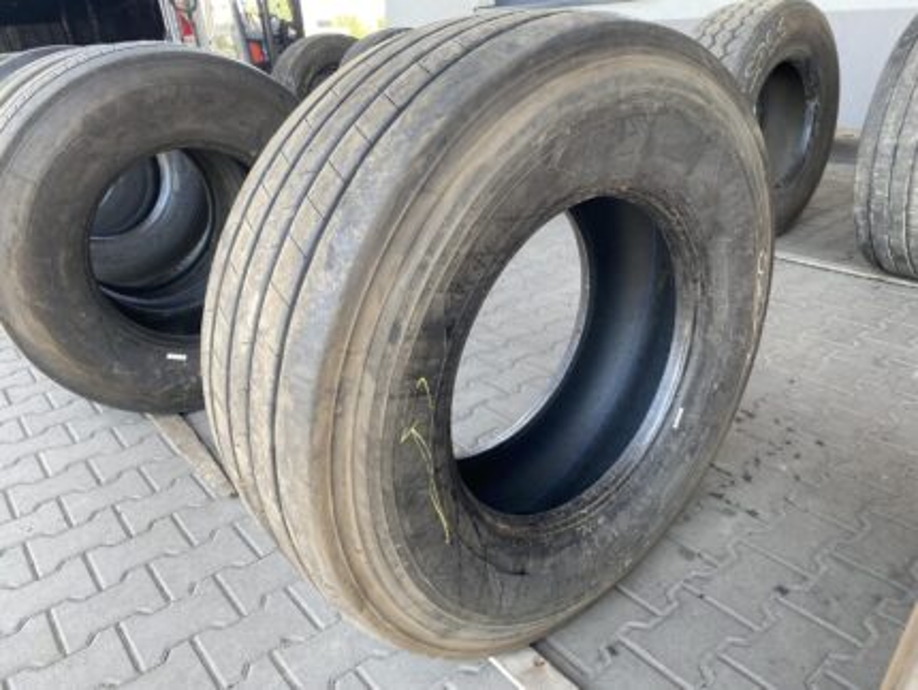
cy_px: 345
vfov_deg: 53.1
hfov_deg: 67.3
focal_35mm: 26
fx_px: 690
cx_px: 459
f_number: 1.8
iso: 50
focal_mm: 4.25
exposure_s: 1/122
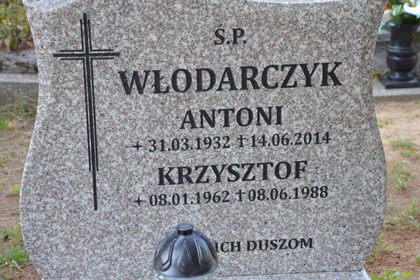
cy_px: 140
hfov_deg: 26.0
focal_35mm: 78
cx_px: 210
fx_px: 909
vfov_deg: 17.5
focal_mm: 52
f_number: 5.6
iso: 400
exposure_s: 1/125
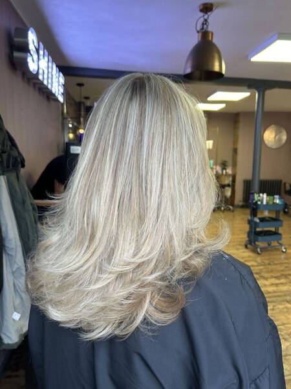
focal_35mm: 26
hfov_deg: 53.1
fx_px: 291
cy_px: 194
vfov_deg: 67.3
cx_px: 146
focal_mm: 5.7
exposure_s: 1/50
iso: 80
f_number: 1.5
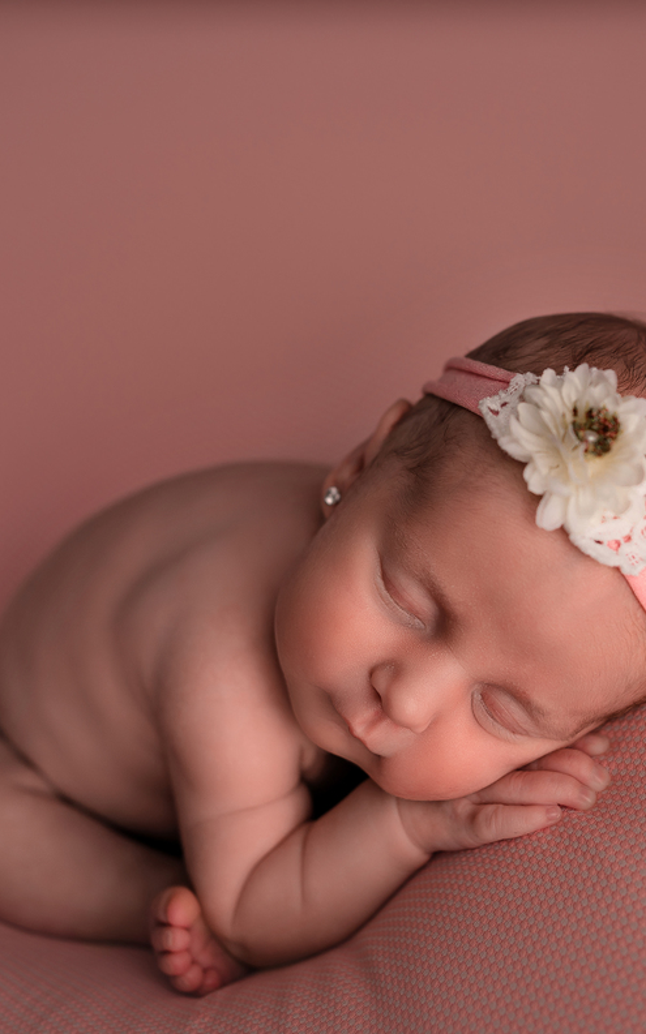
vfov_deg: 37.5
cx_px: 405
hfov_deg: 23.9
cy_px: 520
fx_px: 1523
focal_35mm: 54
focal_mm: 35
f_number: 3.2
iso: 100
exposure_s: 1/200
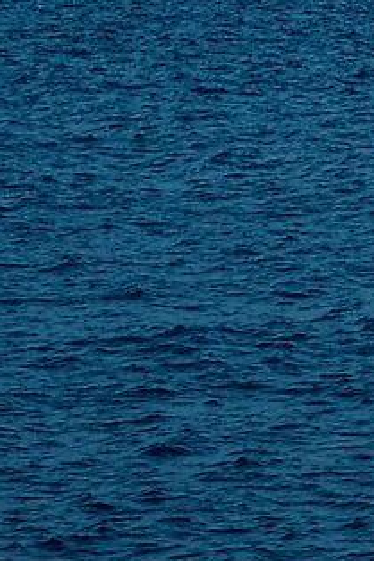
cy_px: -590
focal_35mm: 405
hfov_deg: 3.1
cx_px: 1945
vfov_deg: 5.0
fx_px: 6318
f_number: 4
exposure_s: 1/1600
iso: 400
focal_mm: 35
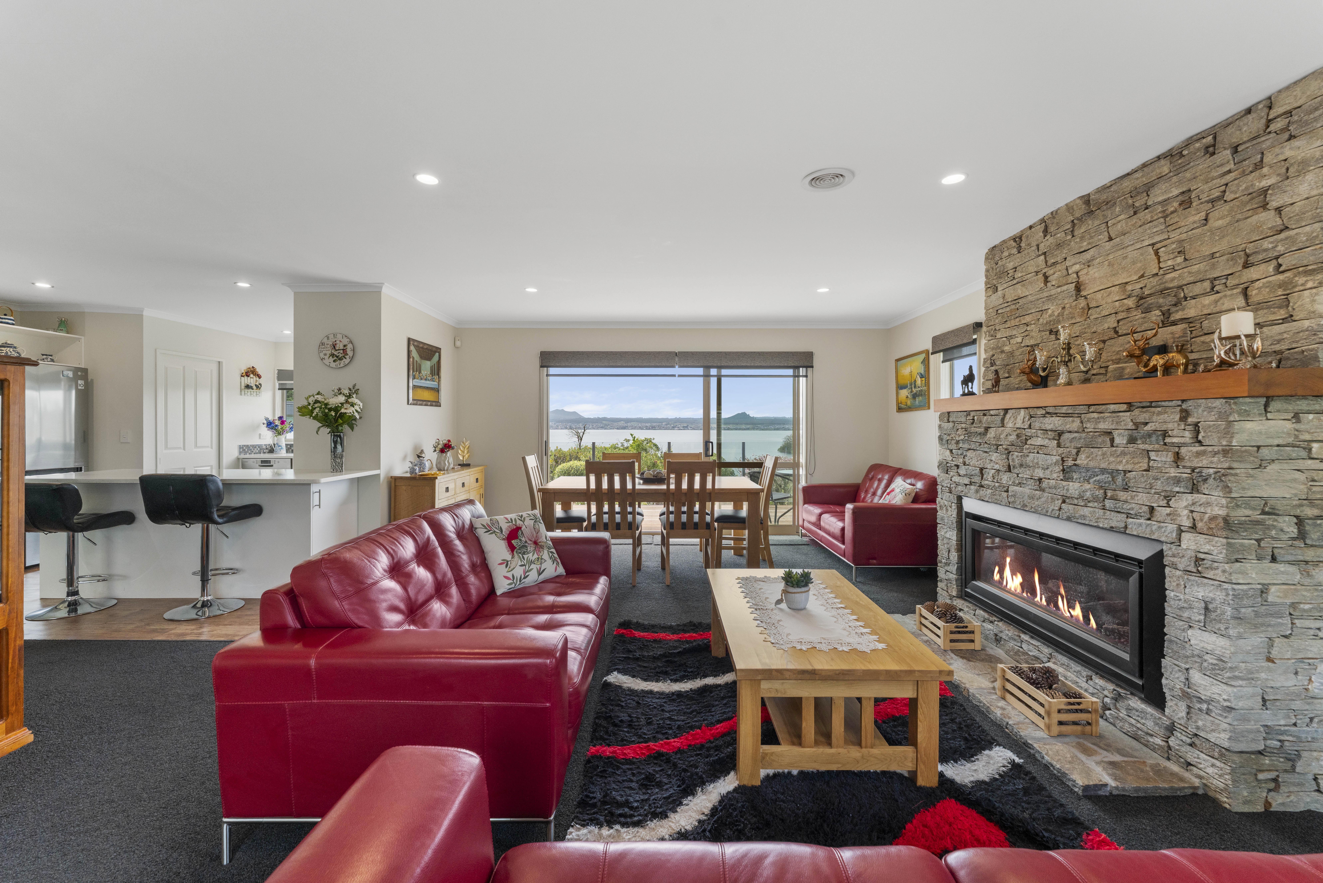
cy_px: 442
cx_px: 662
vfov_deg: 81.2
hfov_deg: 104.2
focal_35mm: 14
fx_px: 515
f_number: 8
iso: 640
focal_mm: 14
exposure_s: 1/60
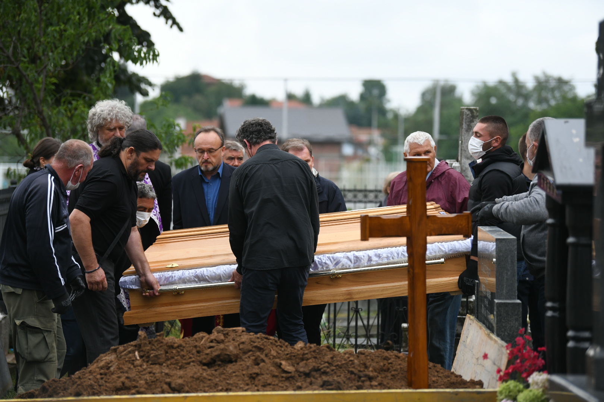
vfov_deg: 11.0
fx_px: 2097
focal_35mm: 125
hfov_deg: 16.4
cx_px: 302
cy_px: 201
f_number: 2.8
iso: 1000
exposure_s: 1/4000
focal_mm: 125
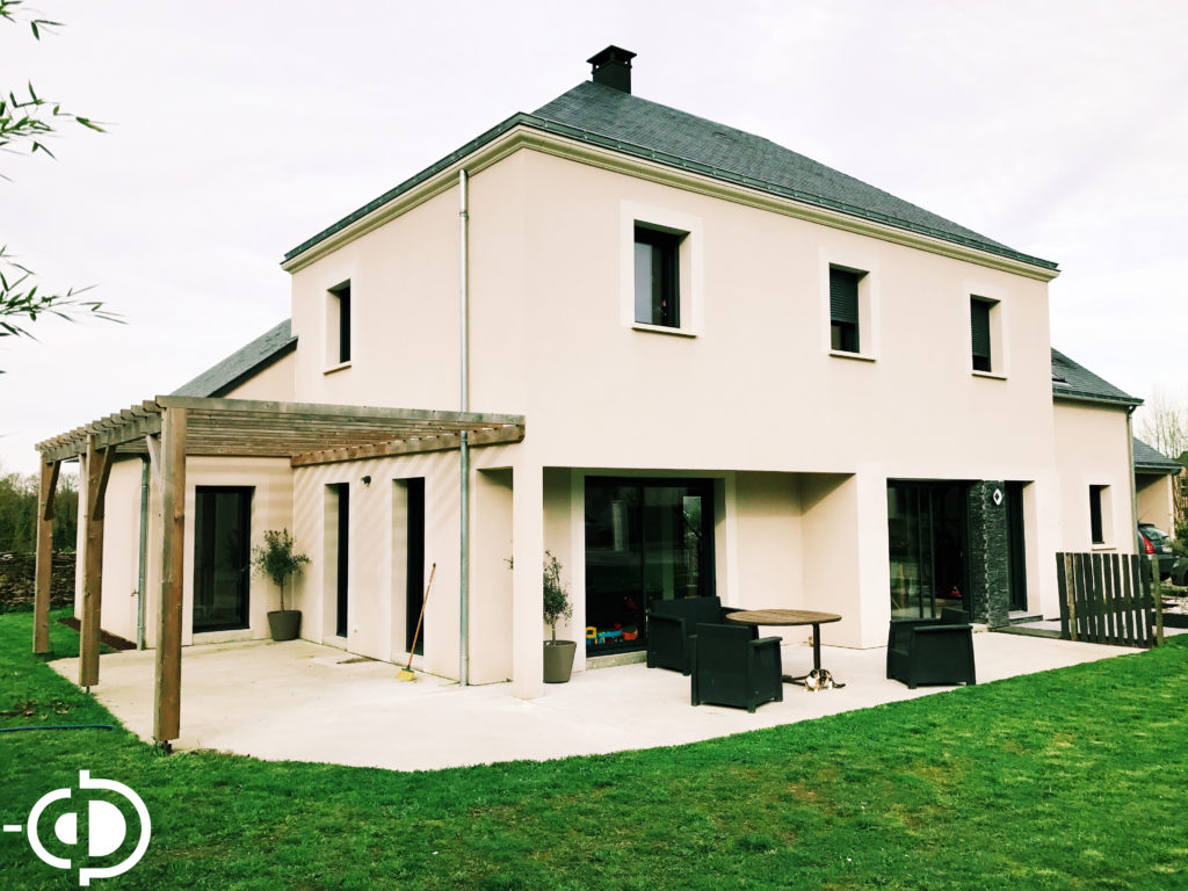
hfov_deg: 63.4
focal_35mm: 28
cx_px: 594
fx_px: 961
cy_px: 446
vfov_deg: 49.7
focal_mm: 3.99
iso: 20
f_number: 1.8
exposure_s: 1/1259
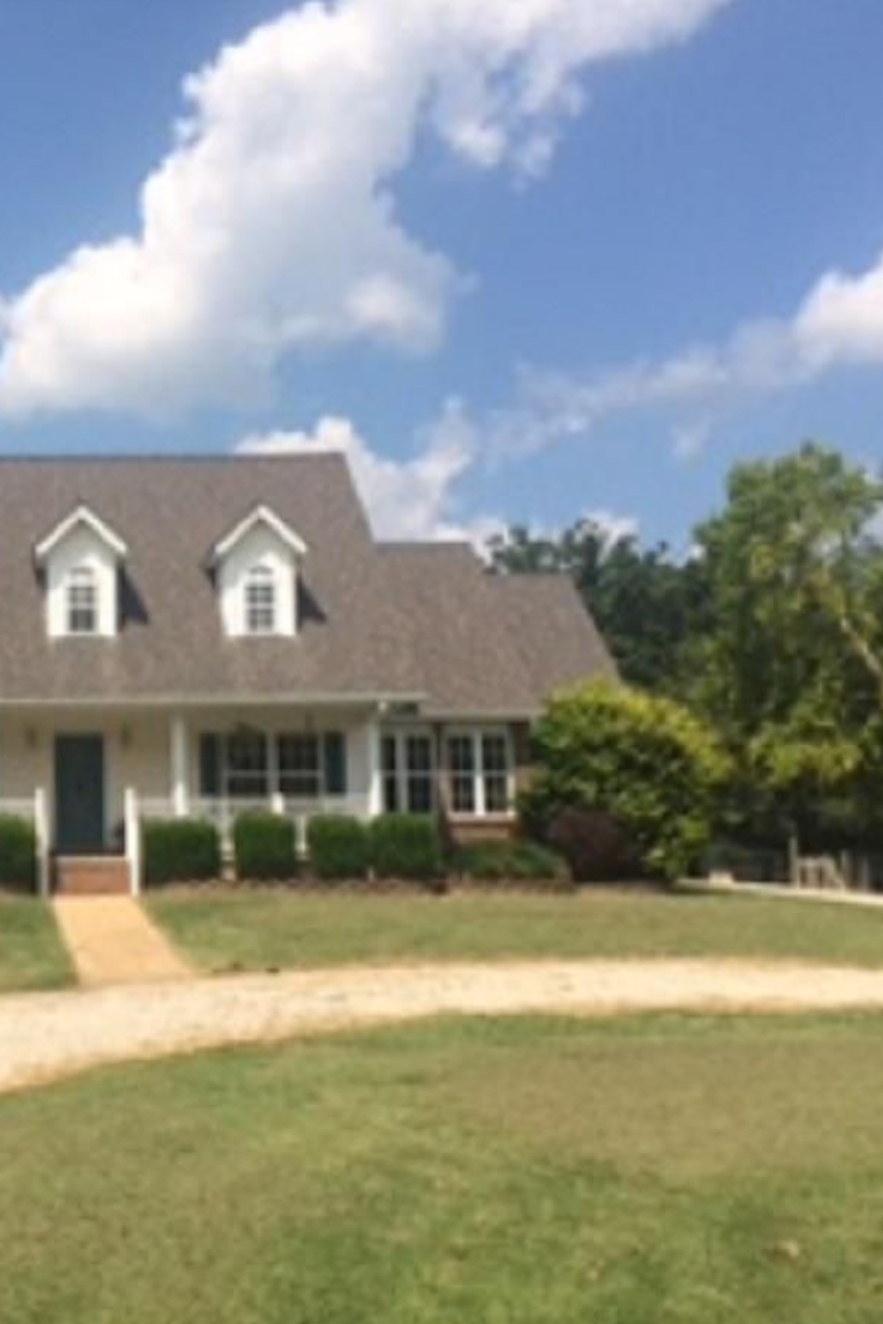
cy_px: 664
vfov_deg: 47.4
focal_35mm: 41
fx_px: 1508
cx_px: 42
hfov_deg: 30.7
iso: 32
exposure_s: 1/2564
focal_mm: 4.15
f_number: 2.2
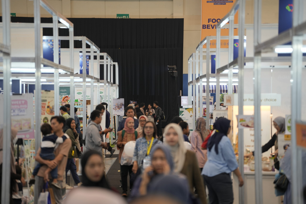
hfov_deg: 17.9
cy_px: 102
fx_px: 974
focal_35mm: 115
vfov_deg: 12.0
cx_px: 153
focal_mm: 114.6
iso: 640
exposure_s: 1/100
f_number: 2.8
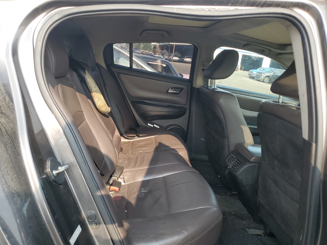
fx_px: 246
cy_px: 122
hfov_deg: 67.3
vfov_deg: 53.1
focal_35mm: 26
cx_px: 164
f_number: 1.5
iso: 50
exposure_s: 1/400
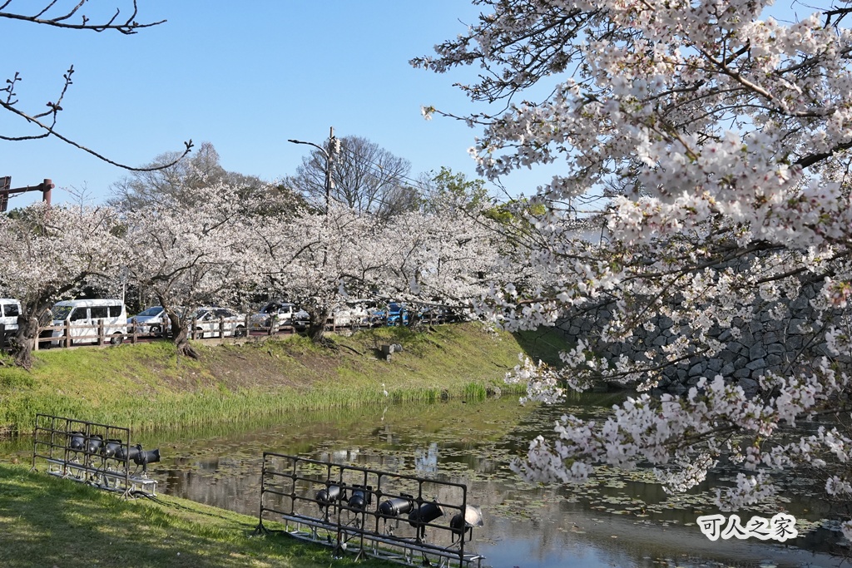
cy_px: 284
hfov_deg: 53.1
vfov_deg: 36.9
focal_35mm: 36
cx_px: 426
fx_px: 852
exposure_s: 1/5000
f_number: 6.3
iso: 2000
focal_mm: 24
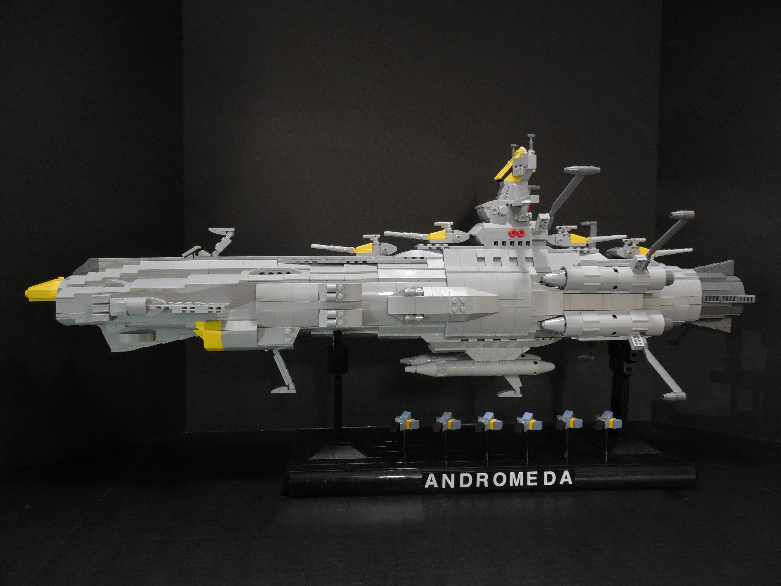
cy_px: 293
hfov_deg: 69.4
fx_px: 564
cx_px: 390
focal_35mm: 25
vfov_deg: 54.9
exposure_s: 1/8
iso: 560
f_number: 3.3
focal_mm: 4.5
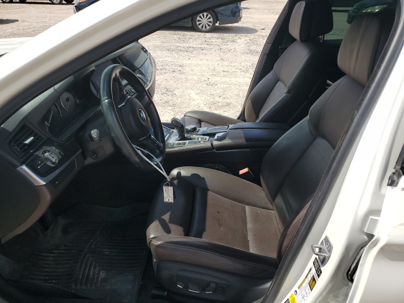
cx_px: 202
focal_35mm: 26
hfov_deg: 67.3
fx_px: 303
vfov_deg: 53.1
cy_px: 152
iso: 50
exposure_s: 1/3333
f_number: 1.5
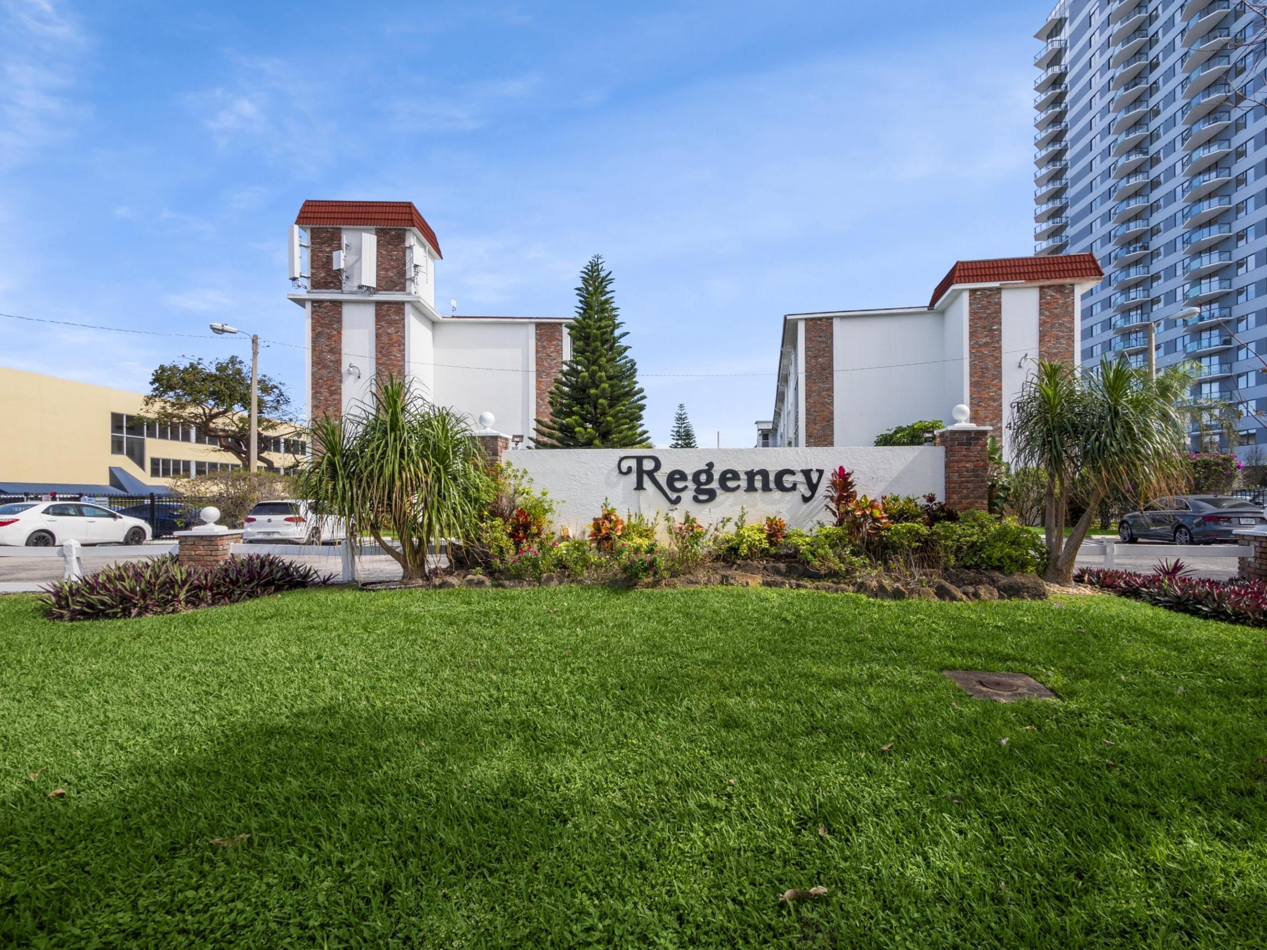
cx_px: 668
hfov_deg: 98.1
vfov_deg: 81.7
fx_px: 549
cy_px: 501
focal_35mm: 15
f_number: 7.1
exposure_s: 1/320
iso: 200
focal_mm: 7
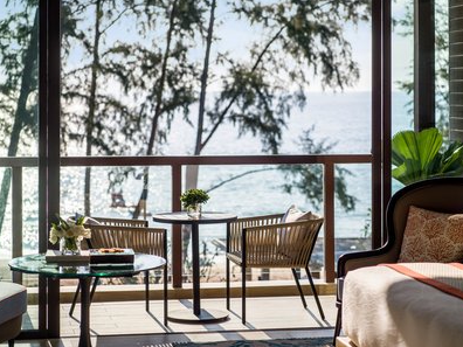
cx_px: 255
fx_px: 1150
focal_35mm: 86
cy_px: 166
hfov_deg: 22.7
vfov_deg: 17.2
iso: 100
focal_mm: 90
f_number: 3.5
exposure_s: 1/2000
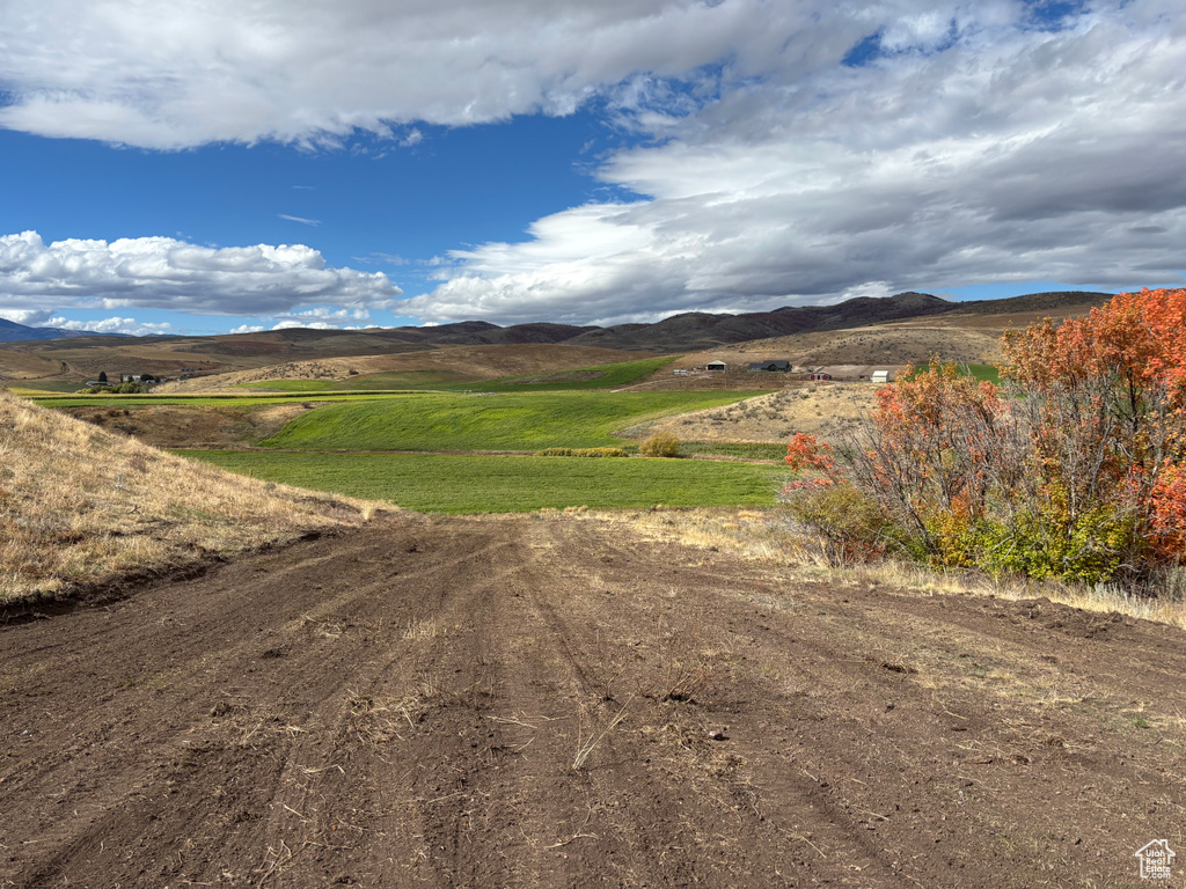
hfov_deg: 67.3
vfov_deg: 53.1
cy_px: 444
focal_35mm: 26
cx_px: 593
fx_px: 891
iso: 50
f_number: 1.6
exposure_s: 1/4854
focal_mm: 5.96
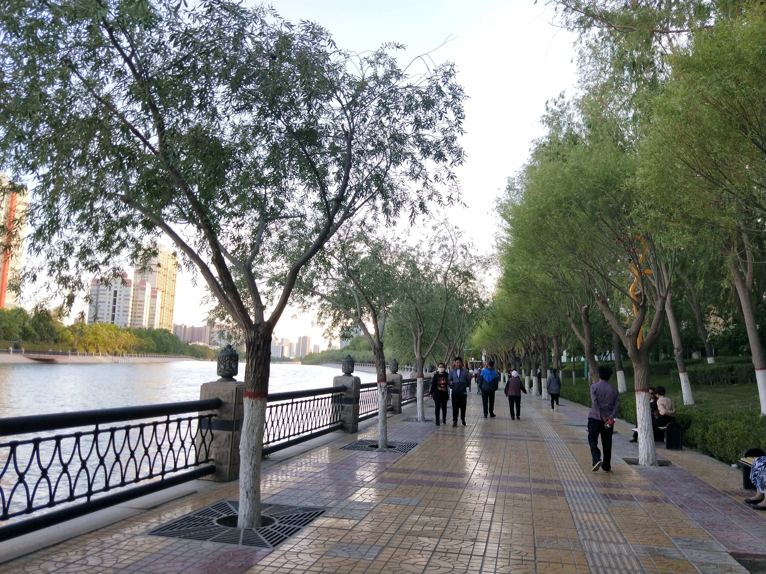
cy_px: 287
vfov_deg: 54.9
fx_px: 553
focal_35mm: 25
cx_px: 383
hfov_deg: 69.4
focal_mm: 4.27
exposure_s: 1/223
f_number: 1.7
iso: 74
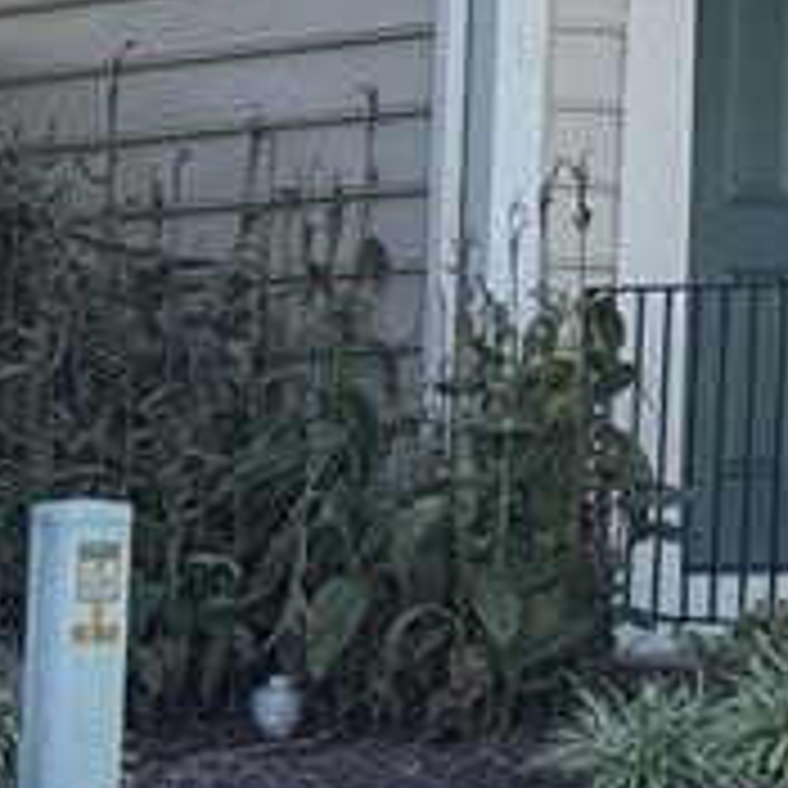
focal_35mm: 248
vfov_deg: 6.9
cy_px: -590
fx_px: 6387
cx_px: 1747
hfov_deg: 6.8
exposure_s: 1/1011
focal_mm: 6.76
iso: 64
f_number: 1.78
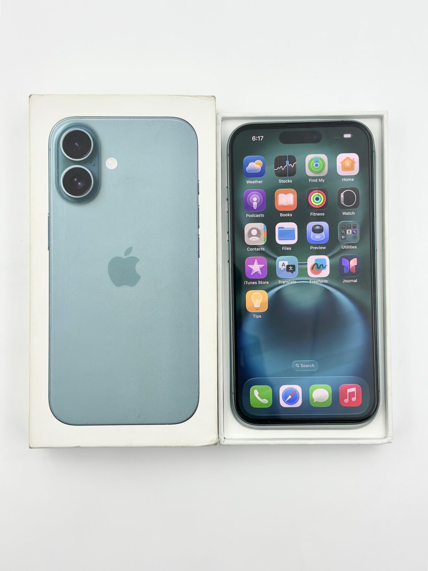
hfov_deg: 30.3
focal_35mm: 48
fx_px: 791
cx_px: 214
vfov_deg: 39.7
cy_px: 286
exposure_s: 1/1272
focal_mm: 6.86
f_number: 1.78
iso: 80
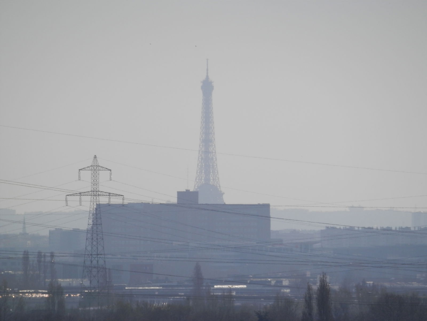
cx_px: 214
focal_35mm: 532
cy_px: 160
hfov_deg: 3.7
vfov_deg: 2.8
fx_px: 6562
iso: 80
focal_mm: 95
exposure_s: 1/800
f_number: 6.9
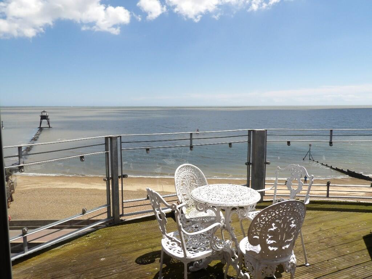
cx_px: 186
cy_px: 140
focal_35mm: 24
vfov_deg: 56.8
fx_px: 258
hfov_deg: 71.6
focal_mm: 4.3
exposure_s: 1/684
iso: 100
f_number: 4.6
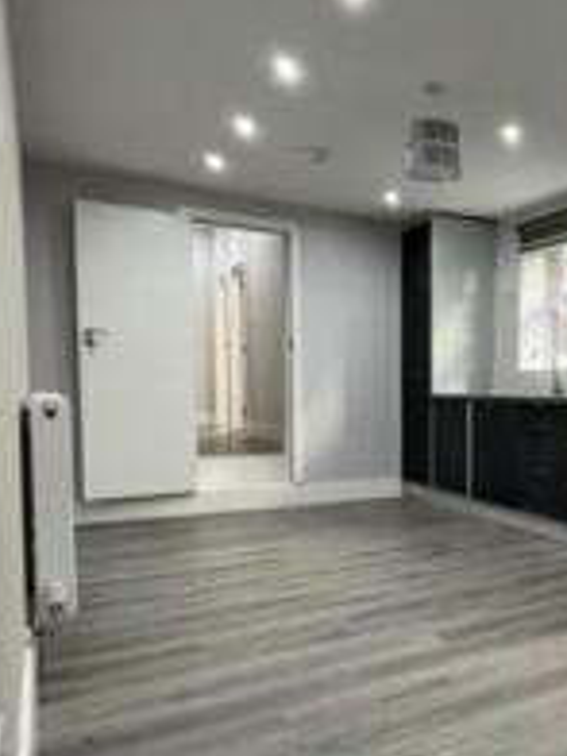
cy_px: 430
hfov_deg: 41.7
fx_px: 633
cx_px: 571
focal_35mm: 29
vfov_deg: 61.4
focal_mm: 1.57
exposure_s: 1/100
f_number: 1.8
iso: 200
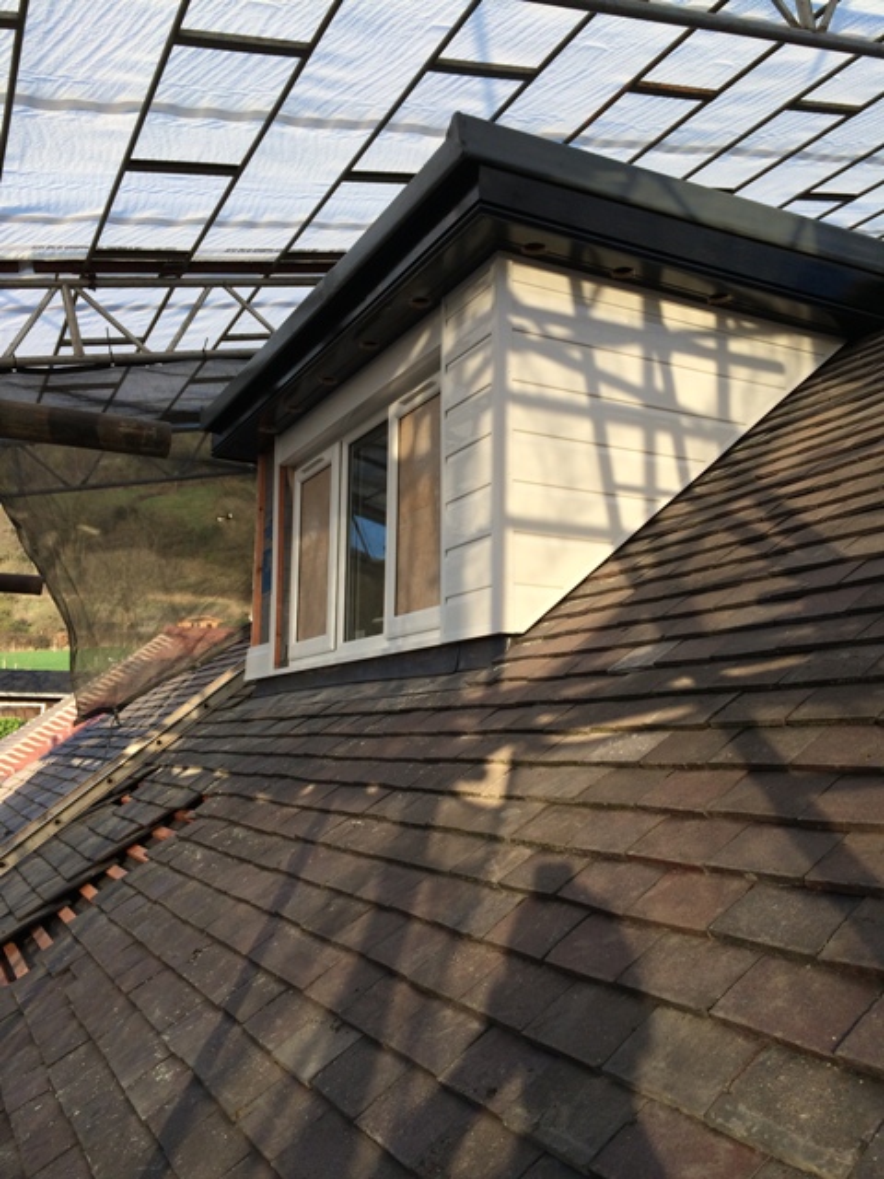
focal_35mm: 29
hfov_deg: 48.2
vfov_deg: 61.7
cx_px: 442
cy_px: 590
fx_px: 987
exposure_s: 1/287
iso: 32
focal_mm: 4.15
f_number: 2.2
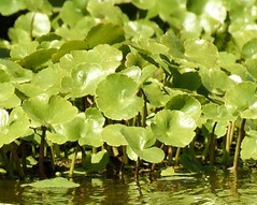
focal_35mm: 1257
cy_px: -34
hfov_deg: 1.5
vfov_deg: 1.2
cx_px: 772
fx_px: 9557
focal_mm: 200
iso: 400
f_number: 10
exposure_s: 1/500
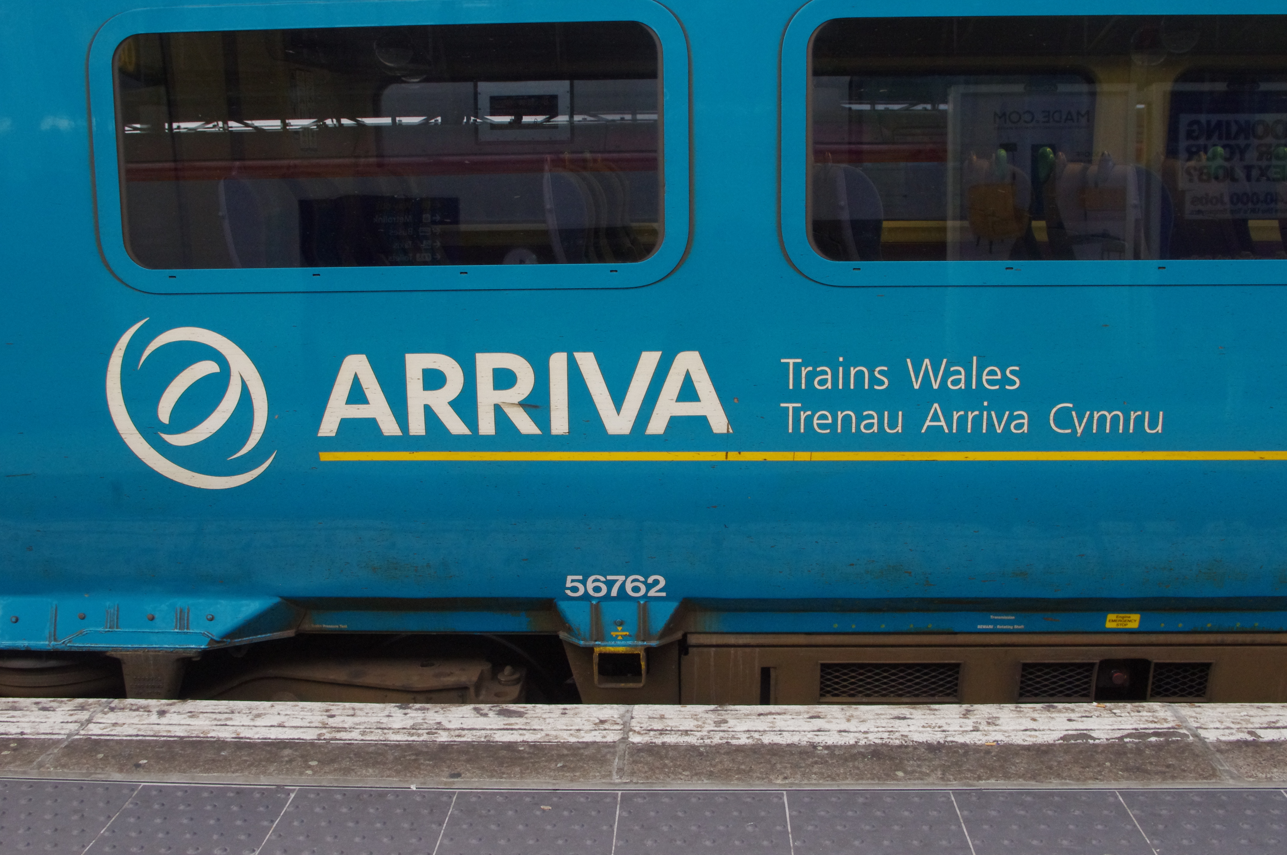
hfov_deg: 53.2
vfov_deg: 36.8
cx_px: 644
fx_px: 1285
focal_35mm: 36
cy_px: 428
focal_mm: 24.38
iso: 1600
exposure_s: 1/50
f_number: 10
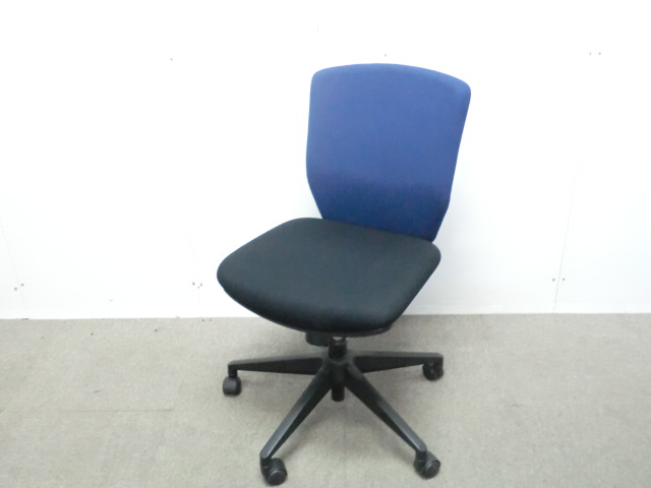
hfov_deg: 56.8
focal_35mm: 32
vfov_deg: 44.2
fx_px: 602
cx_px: 326
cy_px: 244
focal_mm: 5.8
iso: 800
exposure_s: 1/25
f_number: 3.5
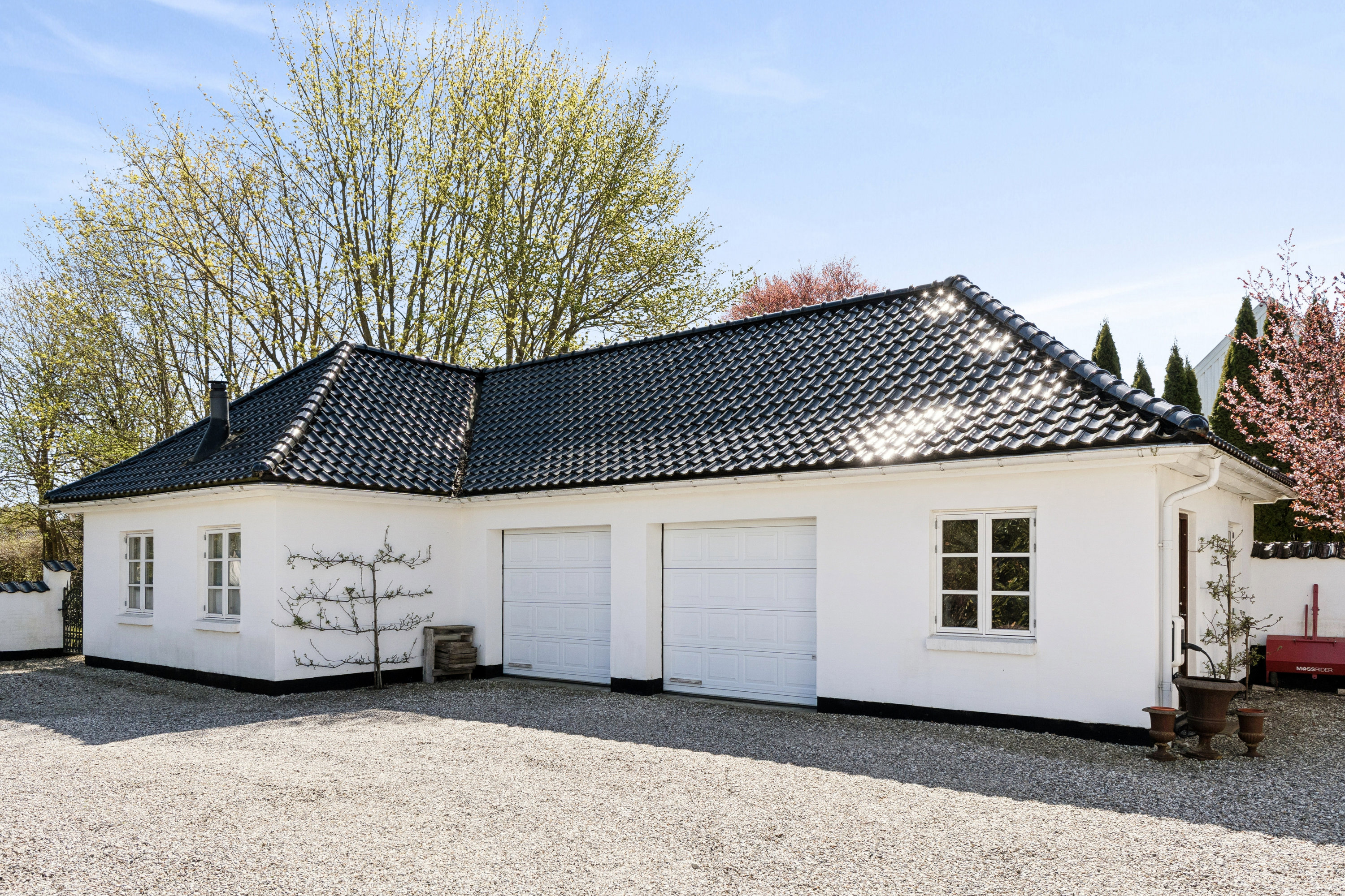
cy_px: 448
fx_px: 953
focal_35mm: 26
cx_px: 672
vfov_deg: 50.4
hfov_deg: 70.4
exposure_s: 1/640
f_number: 7.1
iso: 250
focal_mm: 17
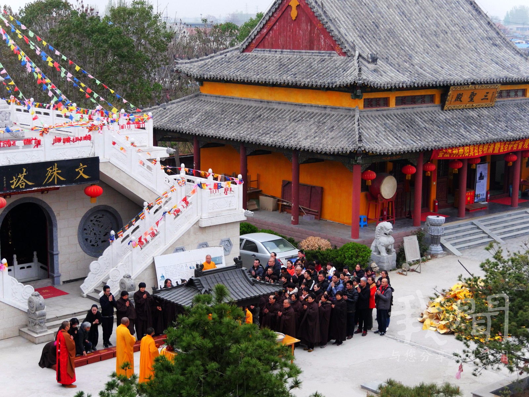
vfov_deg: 22.9
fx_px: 978
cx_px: 264
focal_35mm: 64
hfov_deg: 30.3
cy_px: 198
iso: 500
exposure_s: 1/80
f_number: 4.4
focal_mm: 32
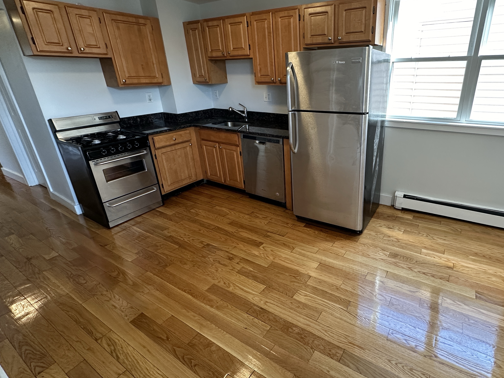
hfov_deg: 86.2
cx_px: 312
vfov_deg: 71.4
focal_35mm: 18
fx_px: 262
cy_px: 171
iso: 200
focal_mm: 2.22
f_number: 2.2
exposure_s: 1/120
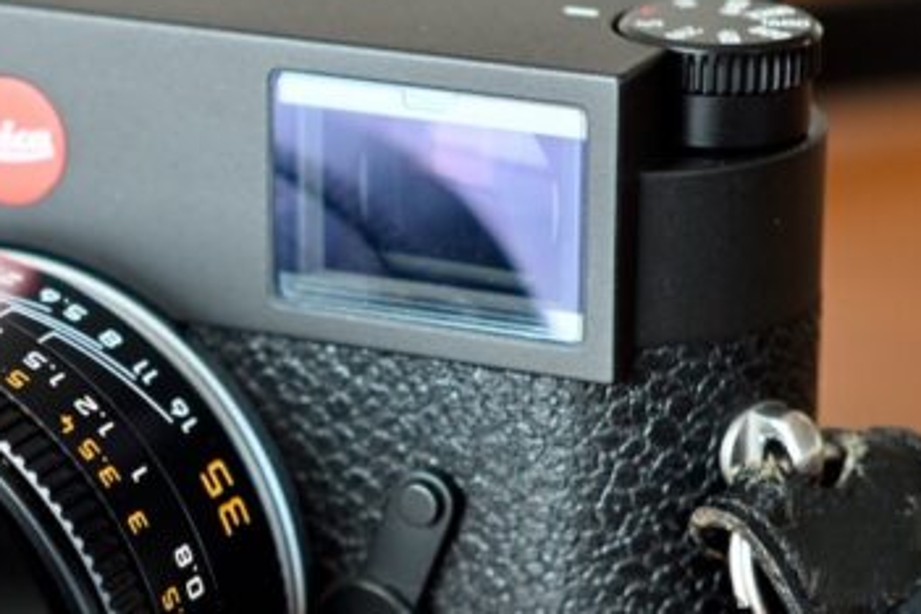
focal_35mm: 205
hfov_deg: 10.0
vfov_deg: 6.7
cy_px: 467
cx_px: 10
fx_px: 5244
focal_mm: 75
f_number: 1.4
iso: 560
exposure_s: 1/100
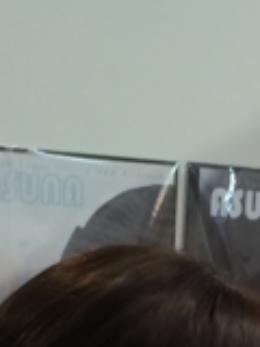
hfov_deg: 7.7
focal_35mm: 192
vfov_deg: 9.2
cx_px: 113
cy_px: 850
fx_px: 1923
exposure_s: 1/30
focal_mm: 4.12
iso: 50
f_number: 2.2
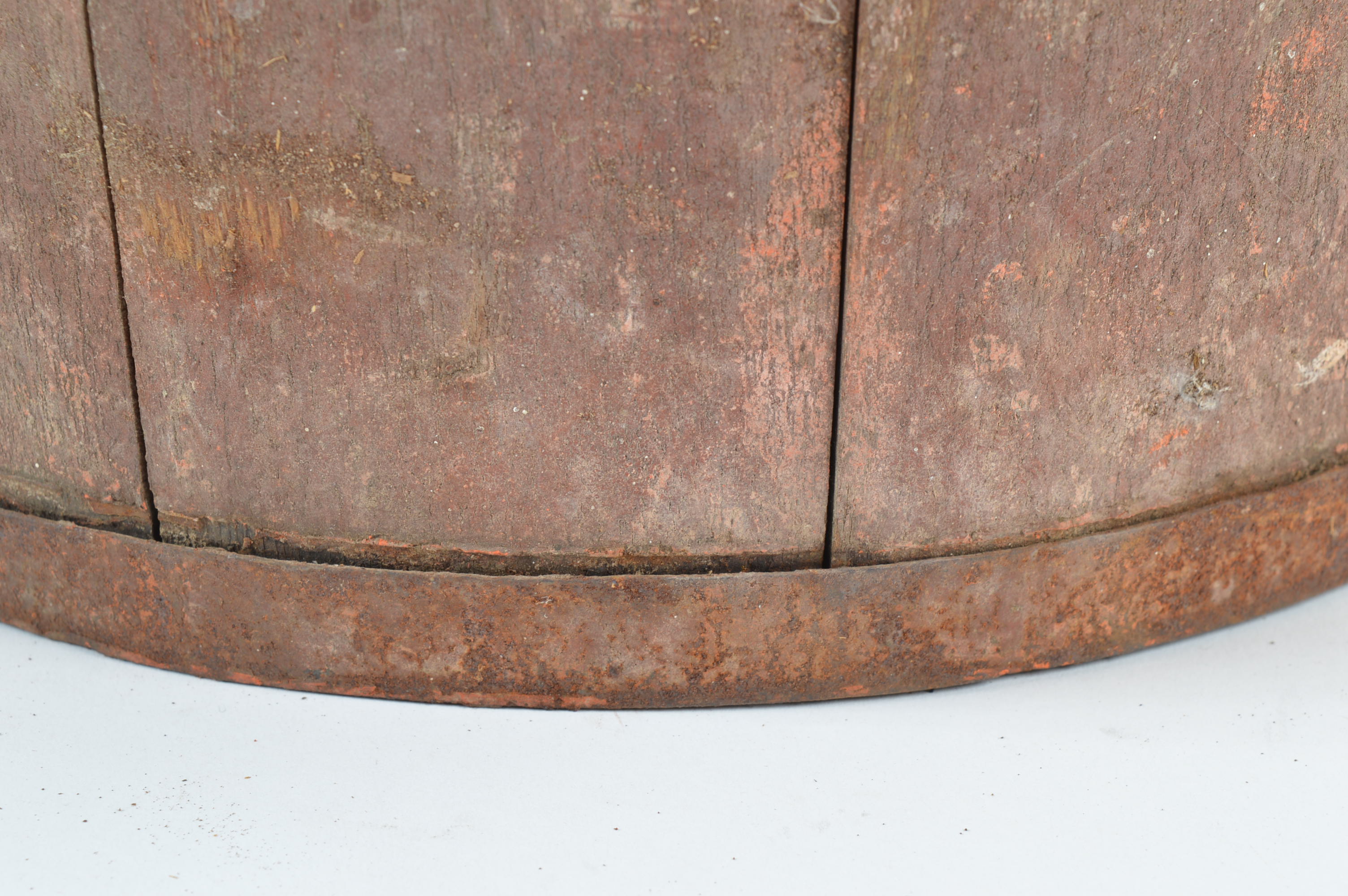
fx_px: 3086
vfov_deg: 16.5
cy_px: 448
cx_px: 674
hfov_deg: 24.6
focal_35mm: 82
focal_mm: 55
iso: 100
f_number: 11
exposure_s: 1/100
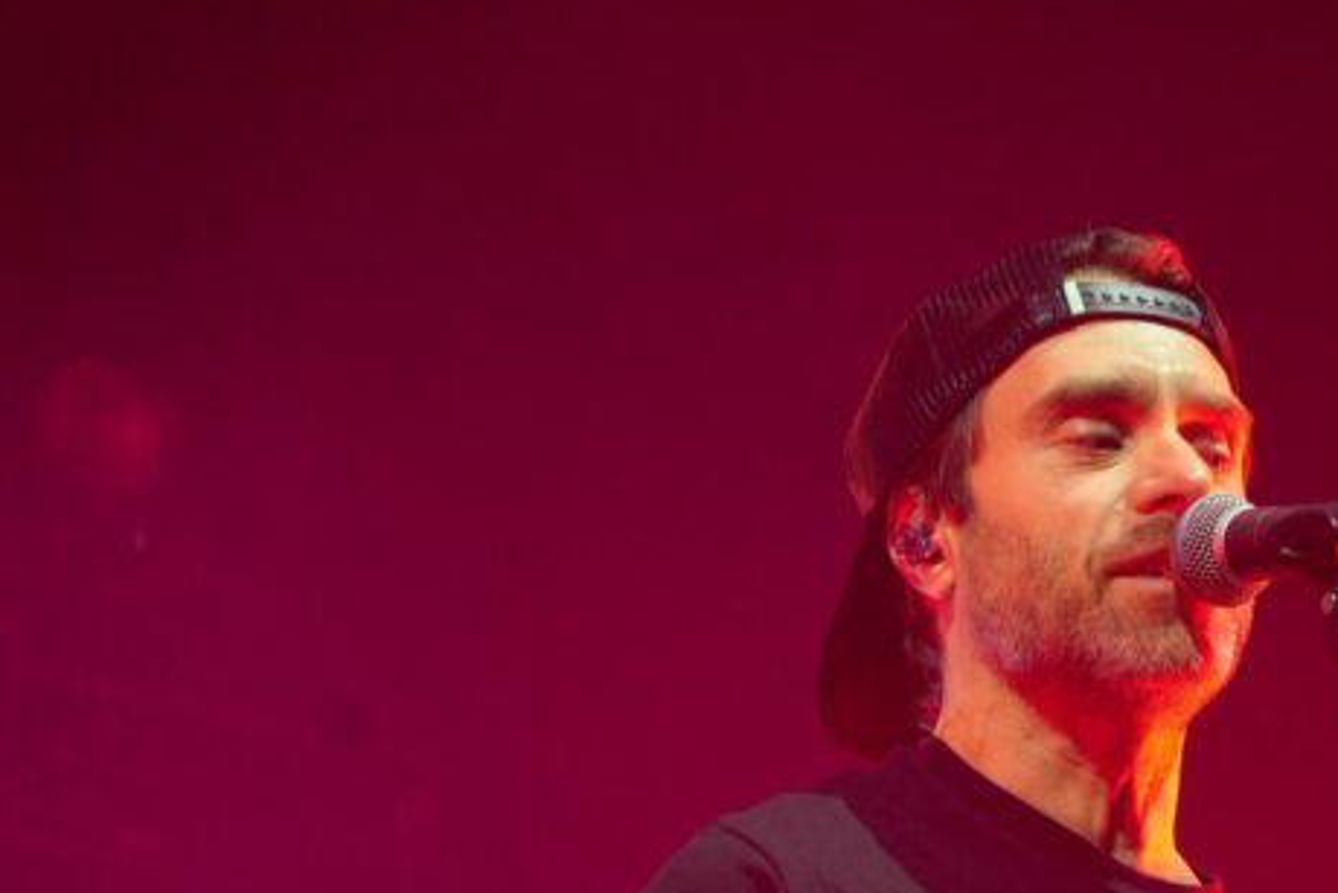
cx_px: 1091
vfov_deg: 4.3
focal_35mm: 323
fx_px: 12002
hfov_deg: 6.4
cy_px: 727
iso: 1600
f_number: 5.6
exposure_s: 1/200
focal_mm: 129
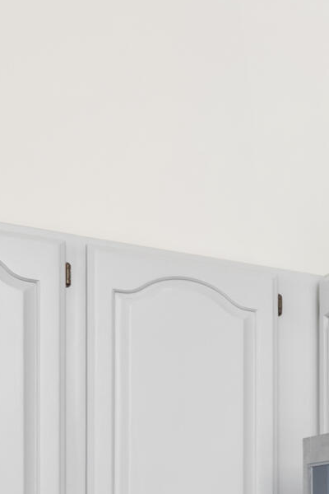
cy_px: 577
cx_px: 1017
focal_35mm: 85
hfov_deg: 10.6
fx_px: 1165
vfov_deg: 22.3
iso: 200
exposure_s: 1/5
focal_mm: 17
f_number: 8
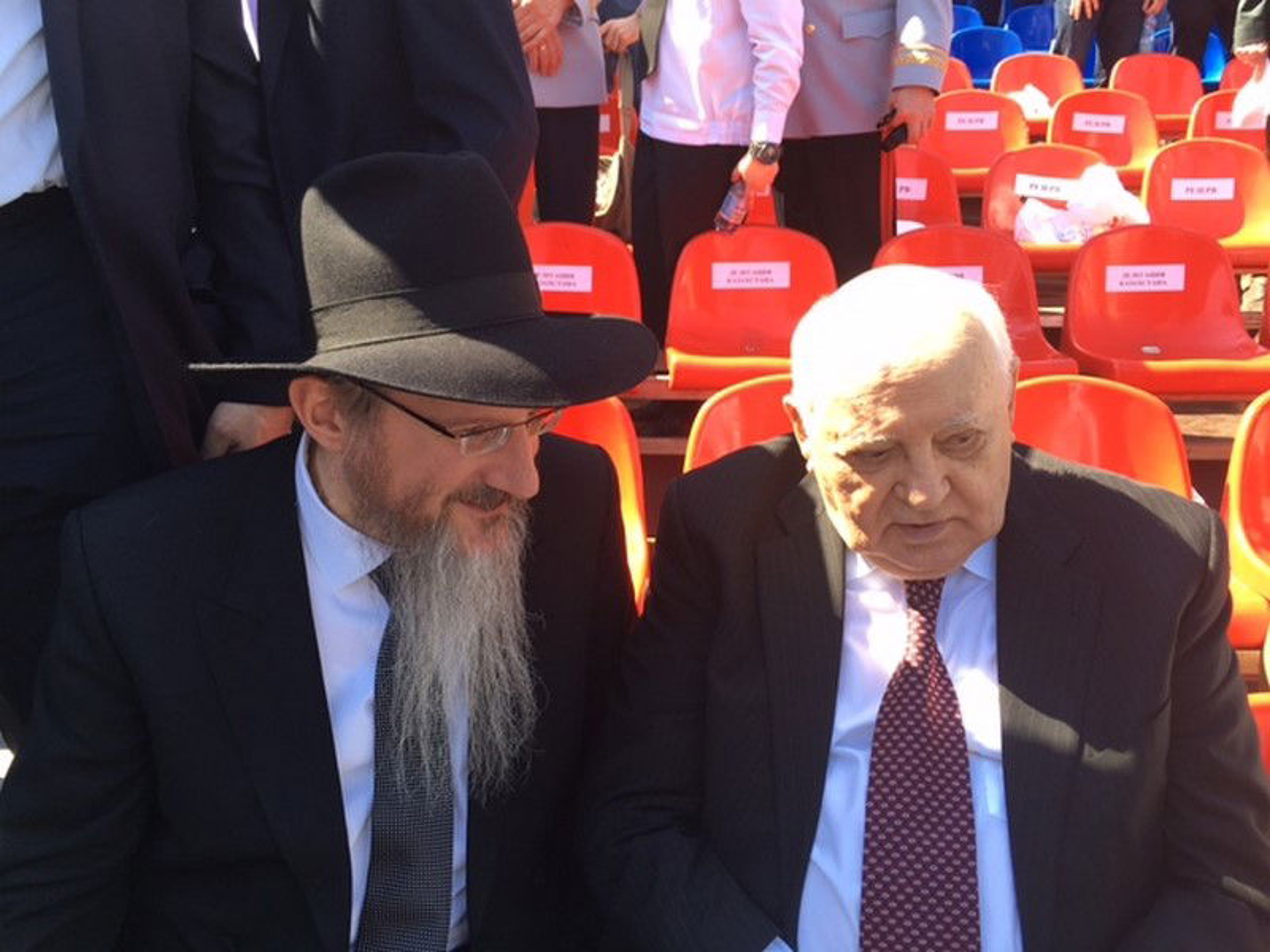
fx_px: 1064
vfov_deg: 48.2
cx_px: 635
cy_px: 476
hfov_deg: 61.7
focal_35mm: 29
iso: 25
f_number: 2.2
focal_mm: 4.15
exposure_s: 1/177
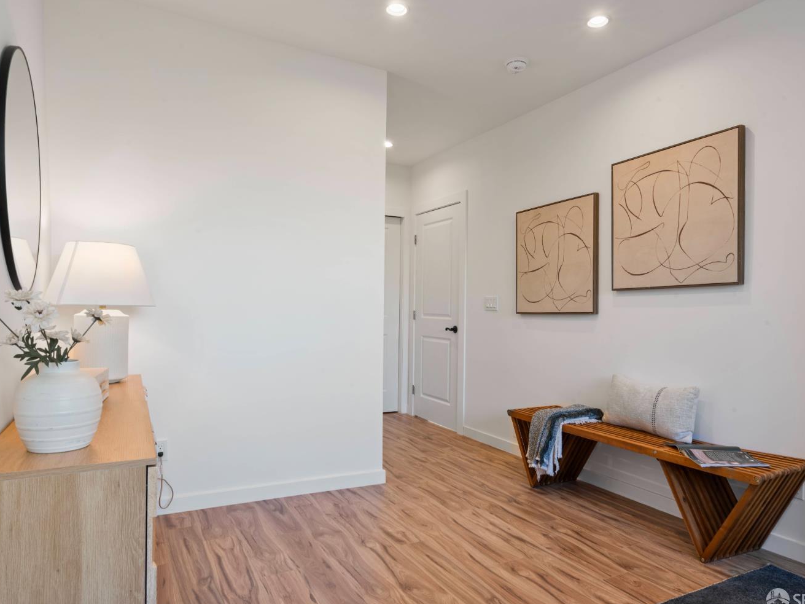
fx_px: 512
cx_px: 403
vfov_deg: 61.1
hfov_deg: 76.4
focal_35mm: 22
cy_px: 307
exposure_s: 1/2.5
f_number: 16
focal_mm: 20
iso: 320
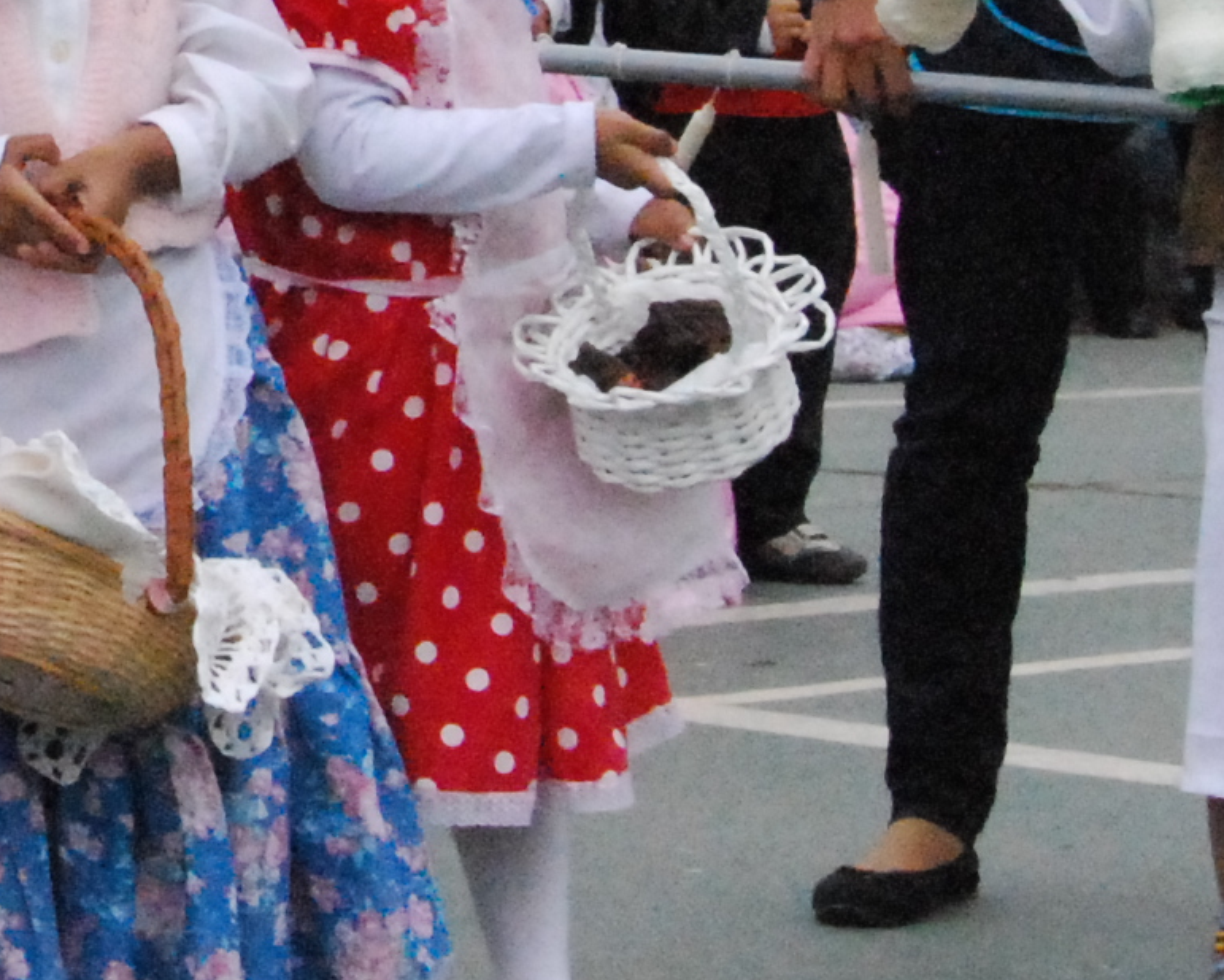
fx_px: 6666
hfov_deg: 10.1
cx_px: -703
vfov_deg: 8.3
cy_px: -222
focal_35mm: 184
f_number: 14
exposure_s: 1/800
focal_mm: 26
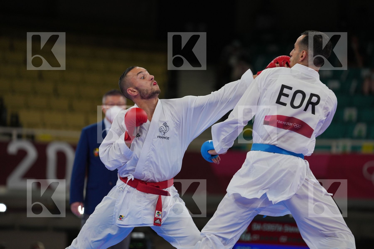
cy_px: 124
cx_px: 187
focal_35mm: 195
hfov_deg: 10.5
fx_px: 2026
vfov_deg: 7.0
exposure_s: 1/1000
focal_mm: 195
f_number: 2.8
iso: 500
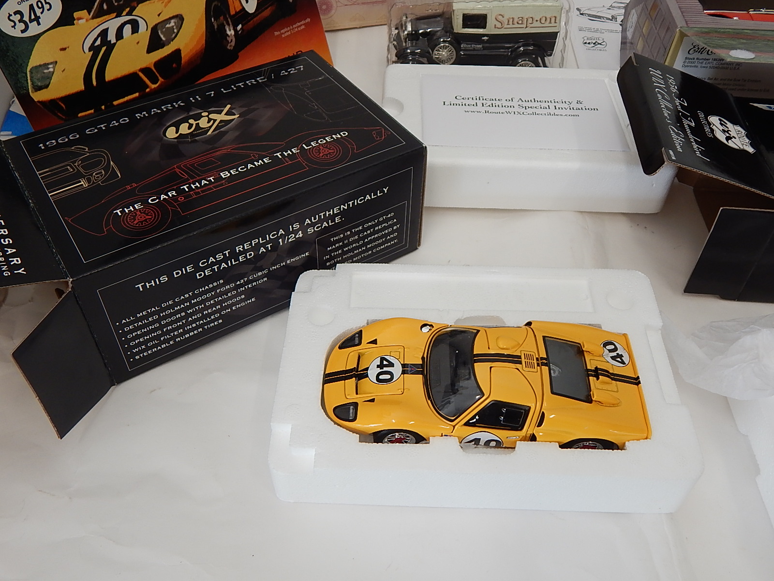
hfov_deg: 58.4
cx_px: 387
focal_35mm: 31
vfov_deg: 45.4
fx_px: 693
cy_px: 290
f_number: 3.2
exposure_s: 1/40
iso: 125
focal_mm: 5.6
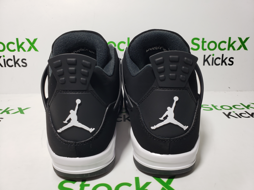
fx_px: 191
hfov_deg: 67.3
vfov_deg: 53.1
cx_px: 127
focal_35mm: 26
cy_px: 95
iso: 50
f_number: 2.4
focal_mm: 4.3
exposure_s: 1/149
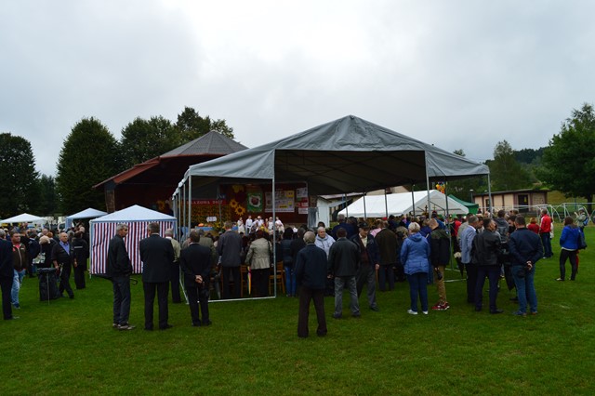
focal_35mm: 27
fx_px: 446
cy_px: 198
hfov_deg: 67.4
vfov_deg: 47.9
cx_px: 298
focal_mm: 18
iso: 400
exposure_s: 1/80
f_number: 9
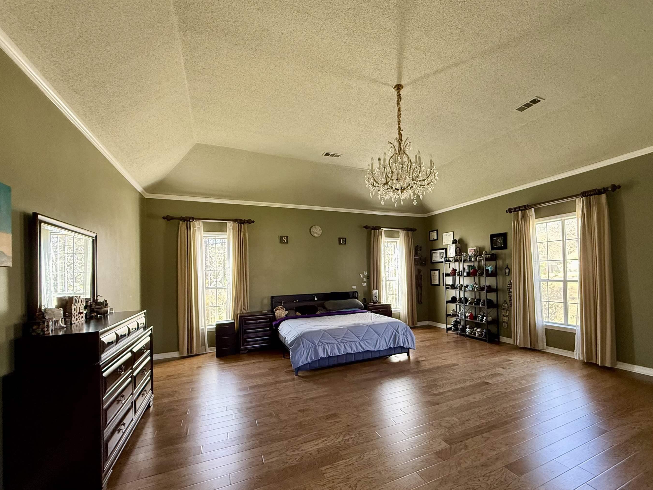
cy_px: 267
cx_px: 372
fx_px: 302
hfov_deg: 93.9
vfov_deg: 77.9
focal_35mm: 16
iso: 320
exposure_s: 1/64
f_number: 2.2
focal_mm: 2.22
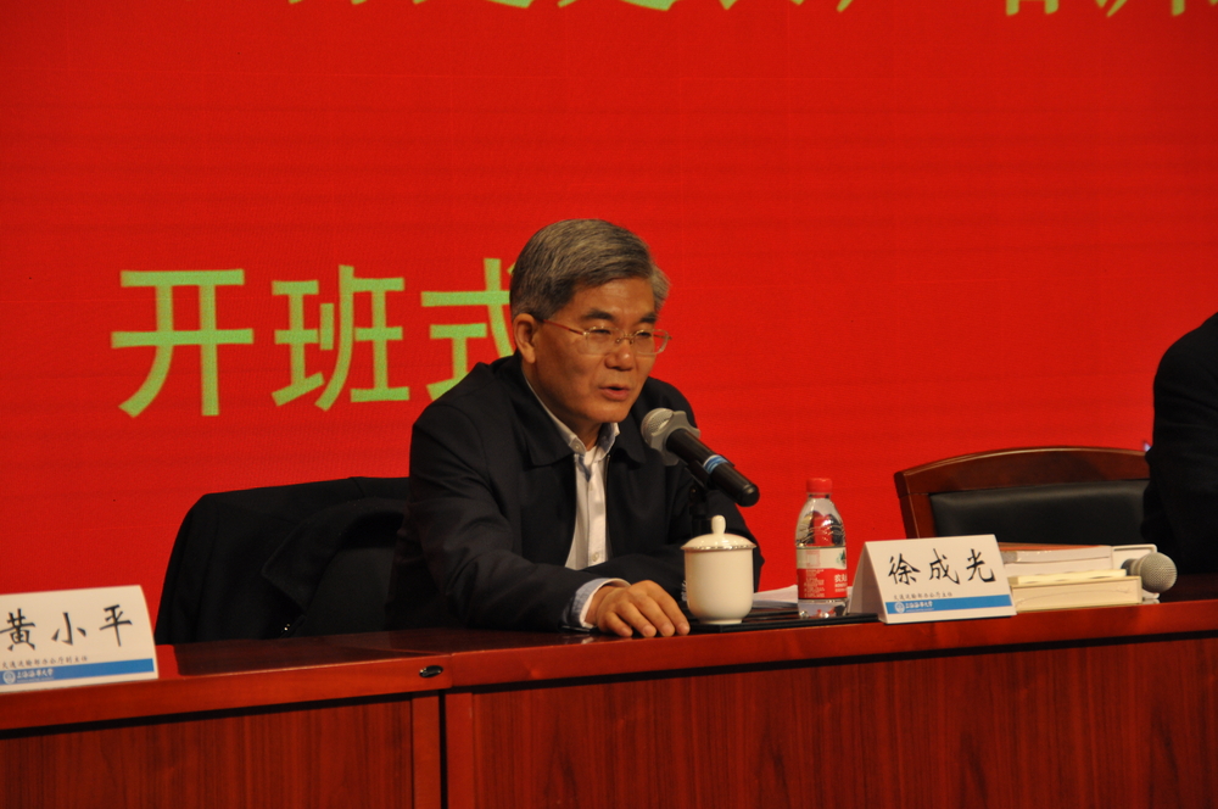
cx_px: 609
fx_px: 4967
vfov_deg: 9.3
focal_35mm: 147
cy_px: 404
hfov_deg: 14.0
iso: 640
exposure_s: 1/100
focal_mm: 98
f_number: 5.6
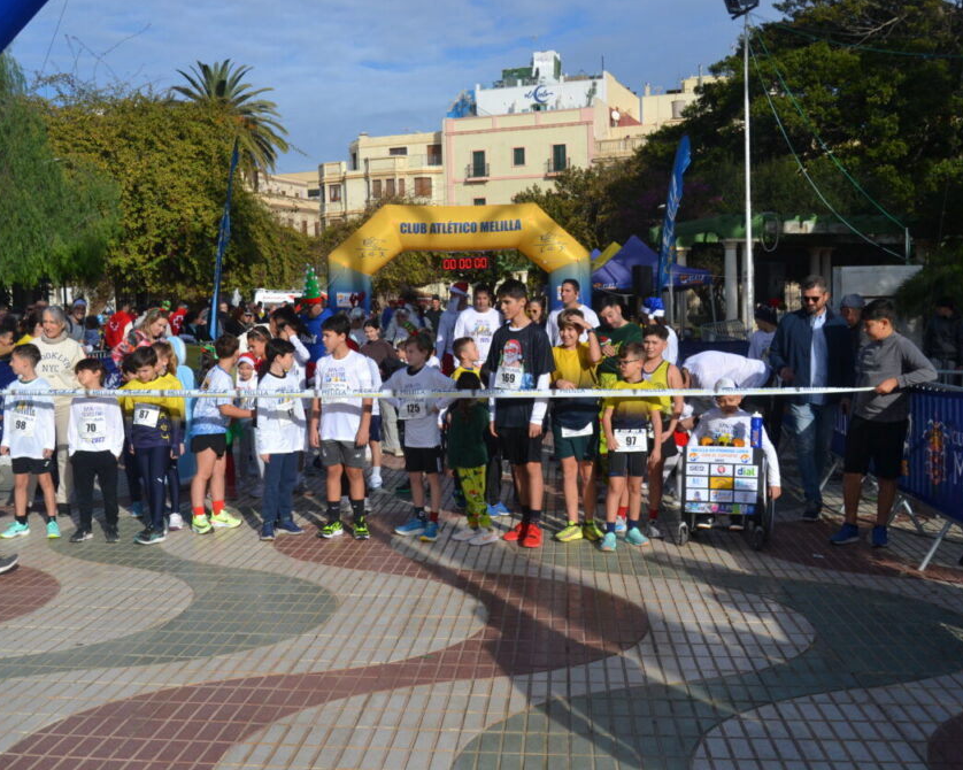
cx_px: 427
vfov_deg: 37.7
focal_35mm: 40
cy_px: 380
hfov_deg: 46.2
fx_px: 1128
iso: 400
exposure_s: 1/1600
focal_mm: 23
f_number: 6.3
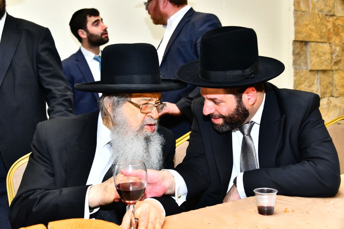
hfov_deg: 46.4
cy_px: 114
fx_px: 401
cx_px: 172
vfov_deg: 31.9
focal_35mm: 42
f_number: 5.6
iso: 640
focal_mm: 42
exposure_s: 1/125
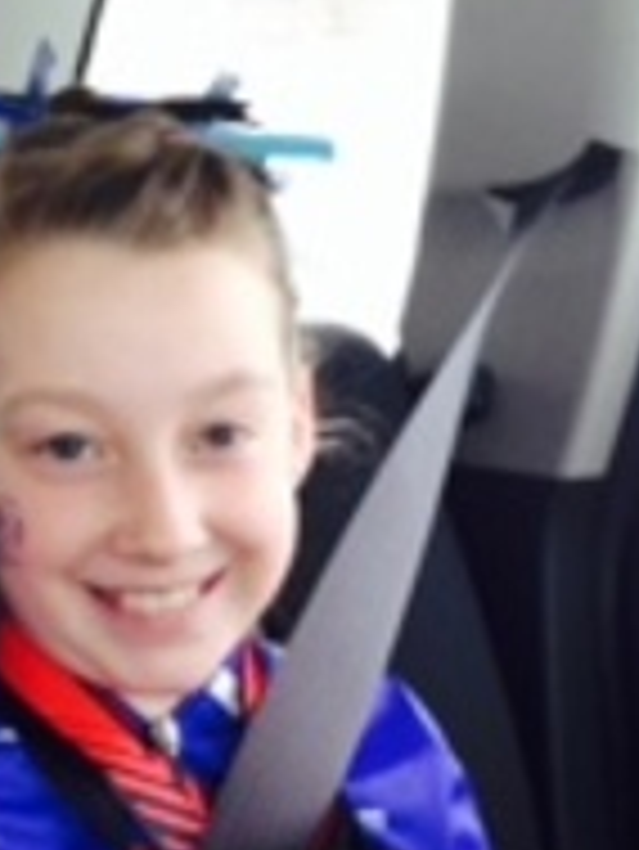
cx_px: 238
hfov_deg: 16.6
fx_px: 2188
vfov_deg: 21.6
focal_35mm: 89
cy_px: 729
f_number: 2.4
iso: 100
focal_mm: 4.28
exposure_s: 1/20
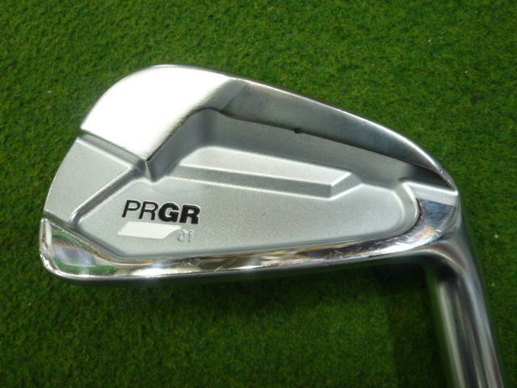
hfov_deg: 69.4
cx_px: 258
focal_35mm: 25
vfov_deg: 54.9
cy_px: 194
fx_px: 373
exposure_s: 1/30
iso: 320
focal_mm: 4.5
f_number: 2.8
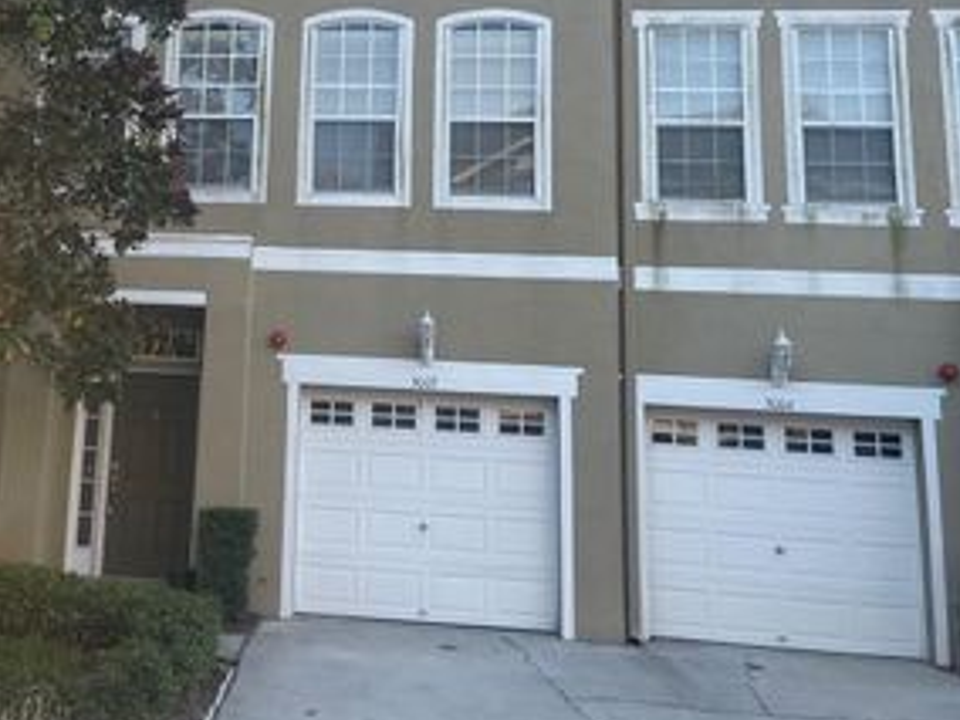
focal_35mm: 44
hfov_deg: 41.1
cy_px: 188
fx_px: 1220
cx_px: 193
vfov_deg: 32.3
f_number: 1.6
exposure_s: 1/258
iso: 32
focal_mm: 5.1
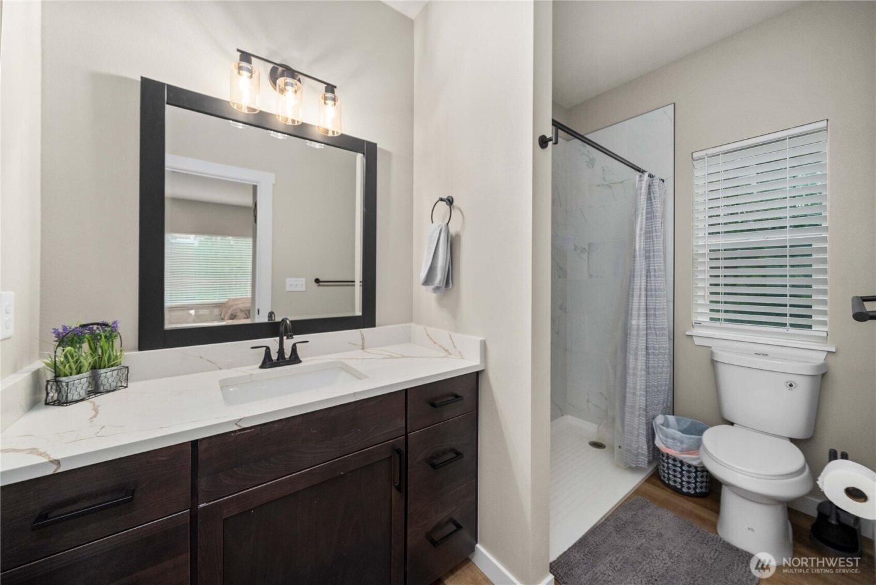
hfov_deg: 108.3
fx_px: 316
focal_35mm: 13
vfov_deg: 85.5
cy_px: 292
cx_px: 438
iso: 200
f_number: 7.1
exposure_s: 1/60
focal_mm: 13
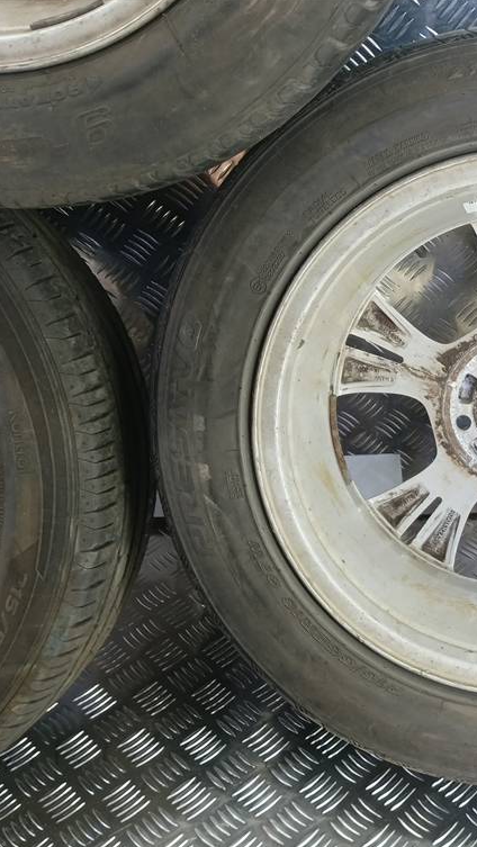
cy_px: 426
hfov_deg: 28.6
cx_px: 429
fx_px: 899
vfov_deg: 50.5
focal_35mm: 40
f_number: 1.6
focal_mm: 4.11
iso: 213
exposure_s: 1/50
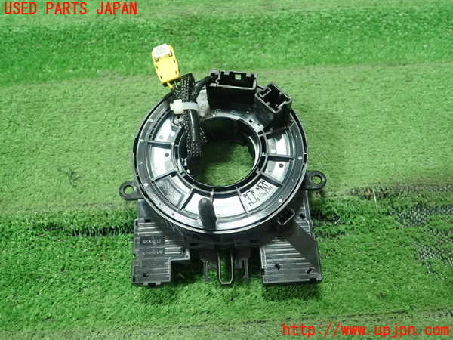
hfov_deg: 60.0
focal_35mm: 30
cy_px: 170
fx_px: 393
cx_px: 226
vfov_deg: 46.8
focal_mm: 5.5
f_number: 2.3
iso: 400
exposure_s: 1/125
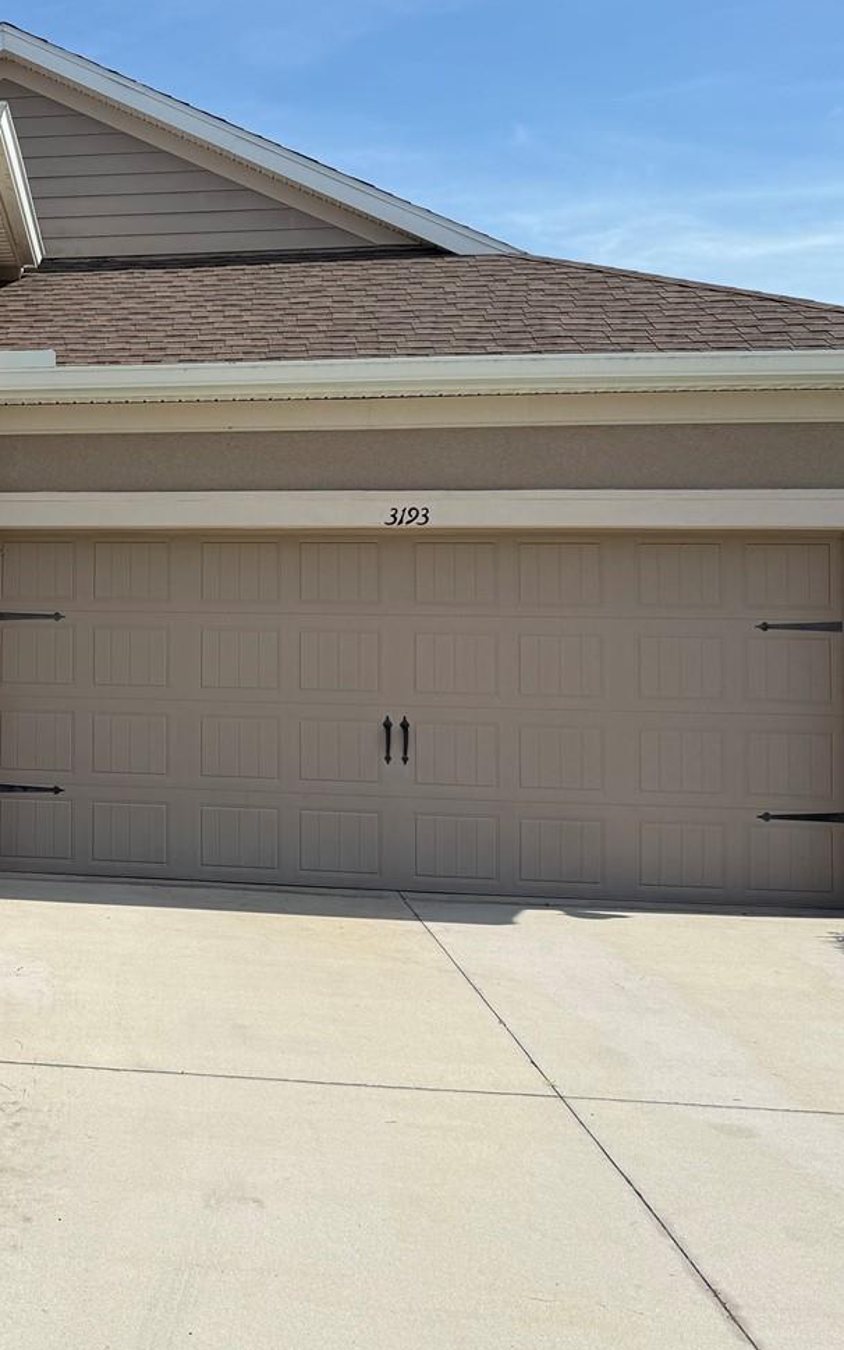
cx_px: -91
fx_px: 1545
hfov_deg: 27.8
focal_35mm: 42
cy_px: 588
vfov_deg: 47.1
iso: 80
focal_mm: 6.76
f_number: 1.78
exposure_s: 1/4673
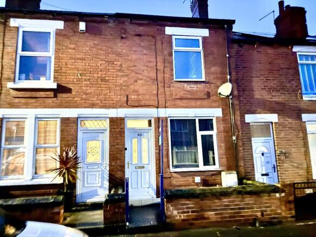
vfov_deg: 56.8
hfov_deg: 71.6
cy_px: 118
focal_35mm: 24
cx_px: 158
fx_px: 219
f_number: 1.78
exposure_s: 1/9
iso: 2000
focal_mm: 6.76
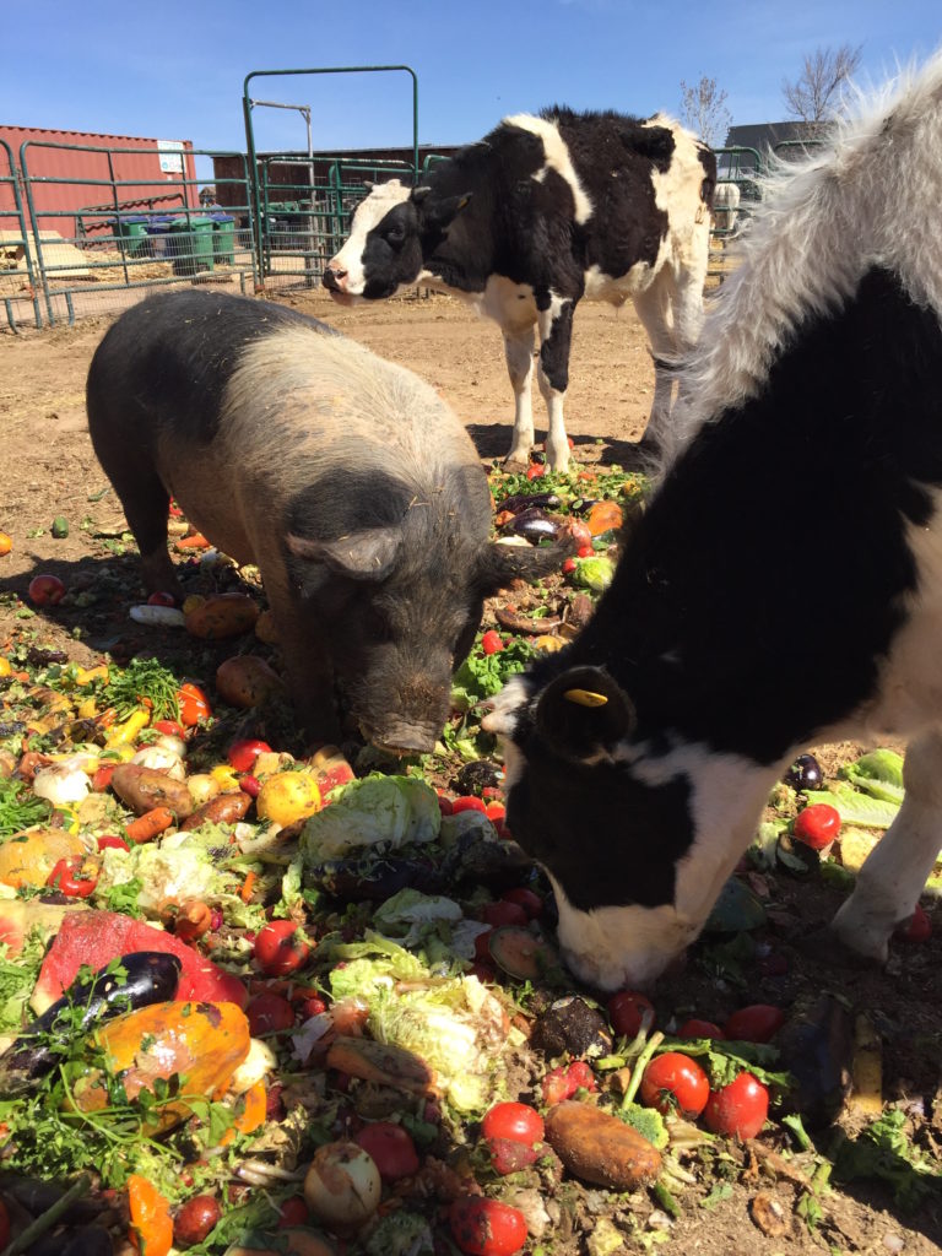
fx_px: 1052
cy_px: 628
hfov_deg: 48.2
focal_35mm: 29
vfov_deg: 61.7
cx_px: 471
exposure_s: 1/1647
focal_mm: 4.15
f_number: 2.2
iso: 32
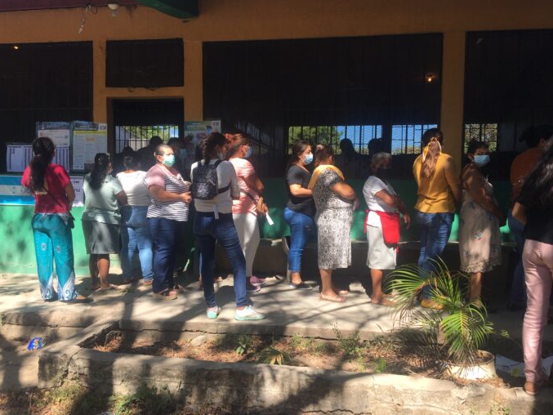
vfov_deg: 46.8
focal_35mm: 30
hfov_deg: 59.9
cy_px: 208
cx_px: 268
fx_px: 479
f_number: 2.2
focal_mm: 4.15
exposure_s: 1/591
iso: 25
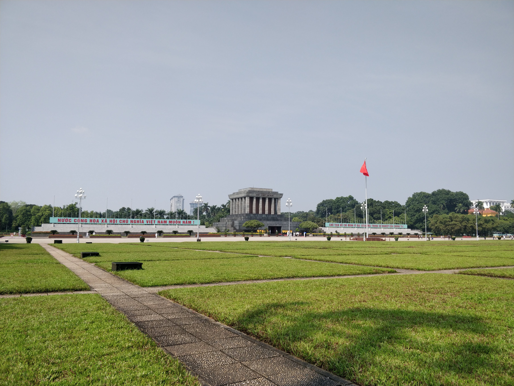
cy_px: 193
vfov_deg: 56.8
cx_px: 257
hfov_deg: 71.6
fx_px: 356
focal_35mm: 24
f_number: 1.7
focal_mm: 4.1
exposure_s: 1/1504
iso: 100
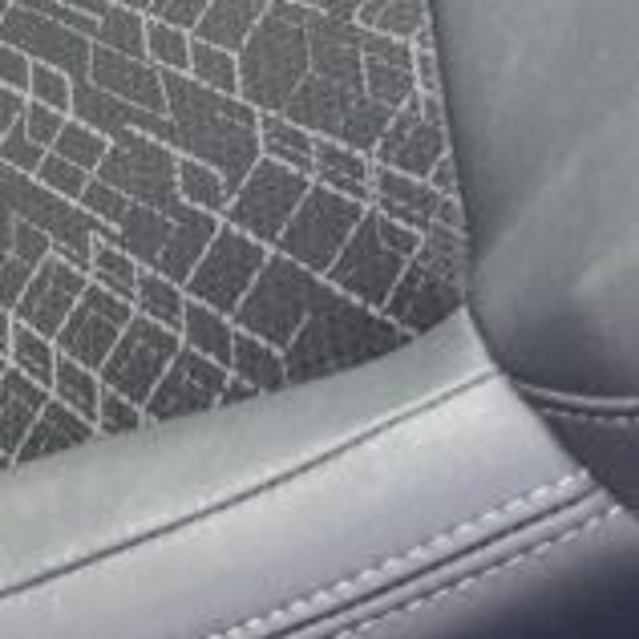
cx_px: -777
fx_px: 2423
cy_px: -344
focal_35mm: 116
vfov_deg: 14.0
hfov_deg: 12.5
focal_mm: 5.1
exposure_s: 1/126
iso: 32
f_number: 1.6
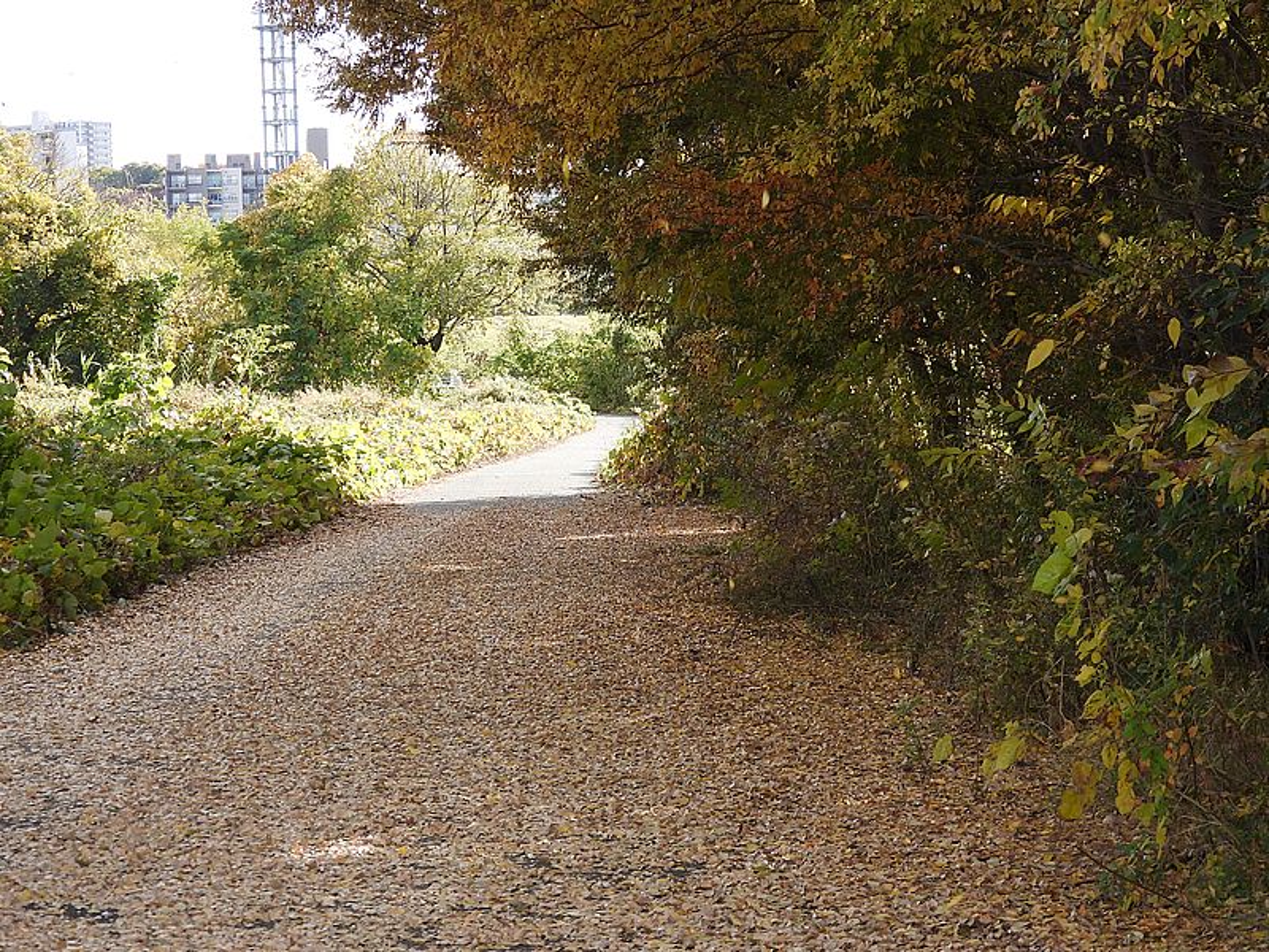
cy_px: 476
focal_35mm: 105
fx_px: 3849
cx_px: 634
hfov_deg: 18.7
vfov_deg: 14.1
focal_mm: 18.7
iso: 100
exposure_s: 1/200
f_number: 4
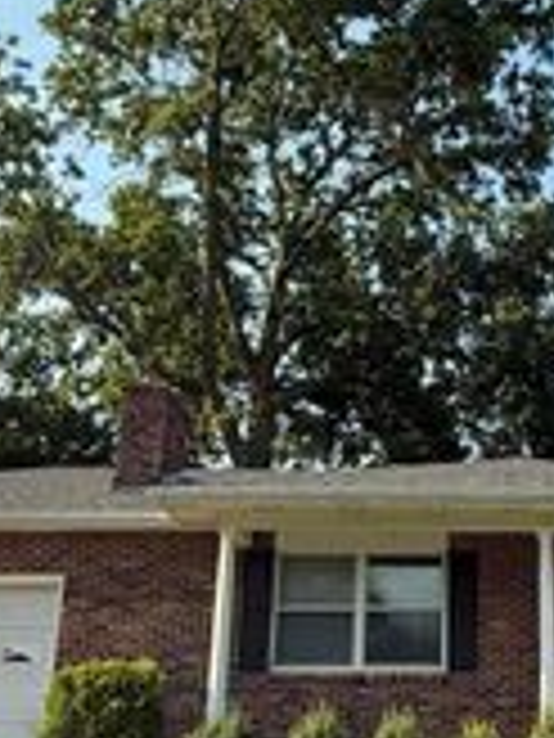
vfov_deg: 33.6
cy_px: 277
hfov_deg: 25.0
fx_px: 1216
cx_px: 477
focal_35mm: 57
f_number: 2.2
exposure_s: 1/1001
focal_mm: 2.22
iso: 50
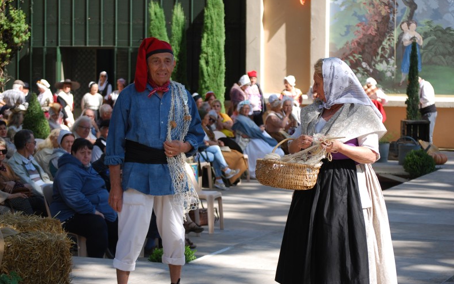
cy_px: 139
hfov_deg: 21.6
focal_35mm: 96
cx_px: 225
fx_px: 1188
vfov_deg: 13.6
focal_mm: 62
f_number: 5.6
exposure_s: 1/500
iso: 200
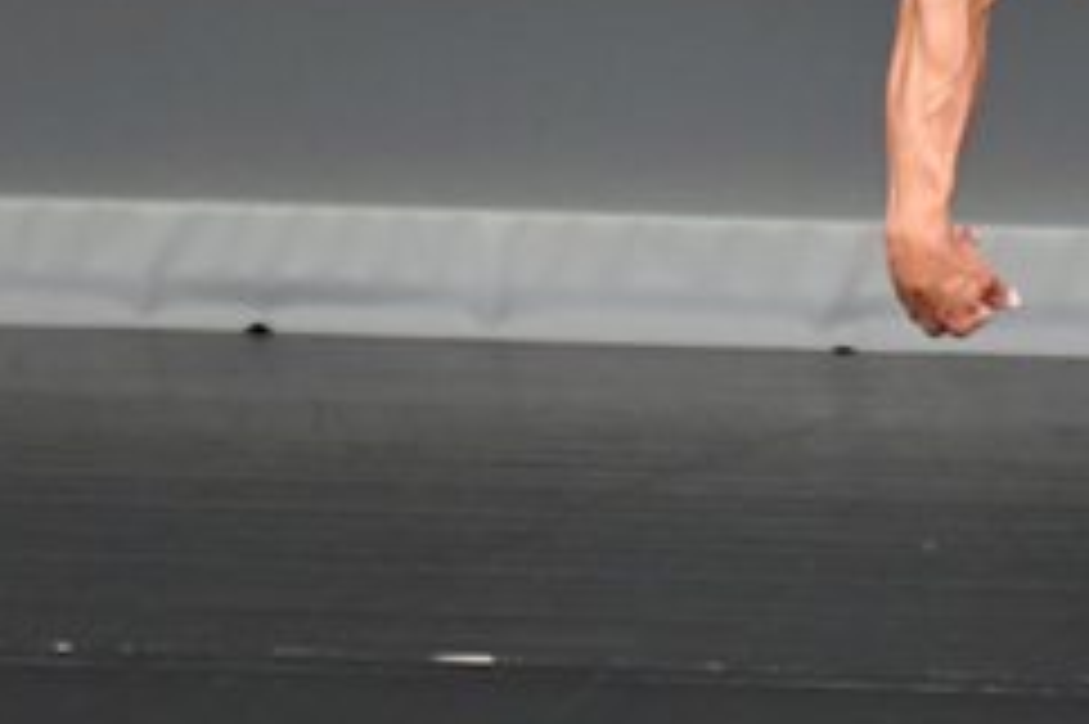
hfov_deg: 1.9
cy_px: 234
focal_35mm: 1105
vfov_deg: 1.2
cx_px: 1334
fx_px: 33402
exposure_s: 1/400
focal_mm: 230
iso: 5000
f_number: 5.6
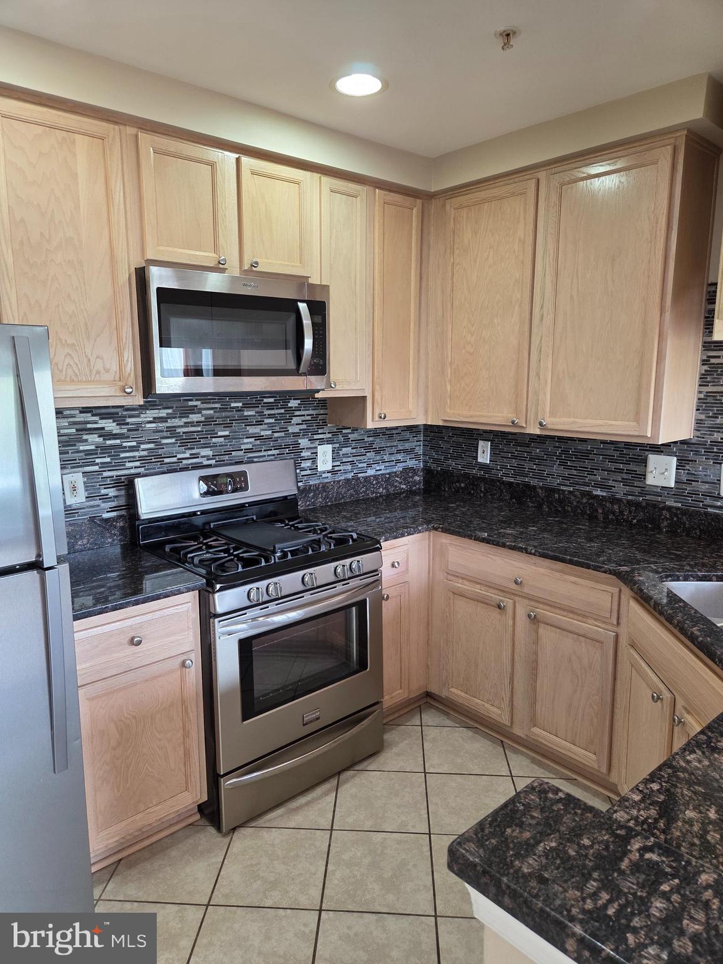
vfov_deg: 73.9
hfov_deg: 58.9
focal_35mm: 23
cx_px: 362
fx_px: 641
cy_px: 482
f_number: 1.8
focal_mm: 5.4
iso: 200
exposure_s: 1/120
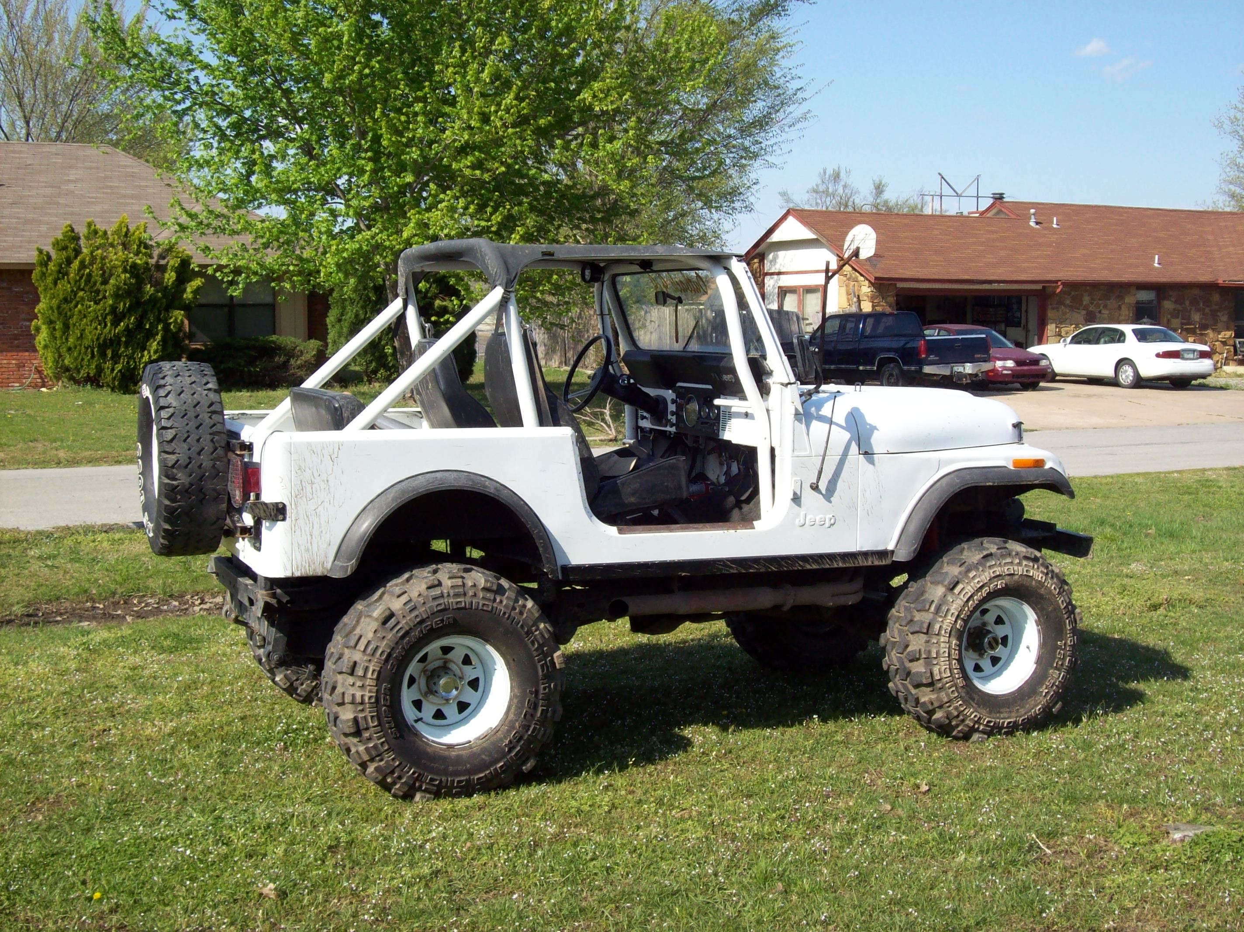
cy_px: 466
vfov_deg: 32.2
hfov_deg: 42.1
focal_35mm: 45
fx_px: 1617
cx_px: 622
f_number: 5.4
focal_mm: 7.6
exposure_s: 1/361
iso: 80
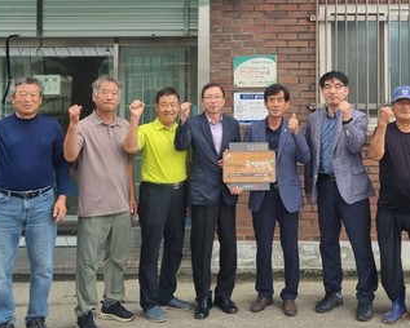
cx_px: 269
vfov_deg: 30.7
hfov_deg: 38.4
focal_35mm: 48
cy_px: 63
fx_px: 583
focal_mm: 5.4
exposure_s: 1/197
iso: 50
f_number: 1.8
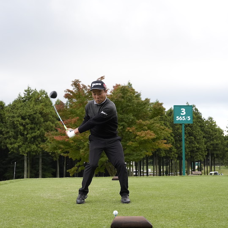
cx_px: 99
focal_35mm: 44
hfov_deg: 38.3
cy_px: 115
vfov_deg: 38.3
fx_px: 328
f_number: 4.5
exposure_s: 1/1250
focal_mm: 34
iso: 1600
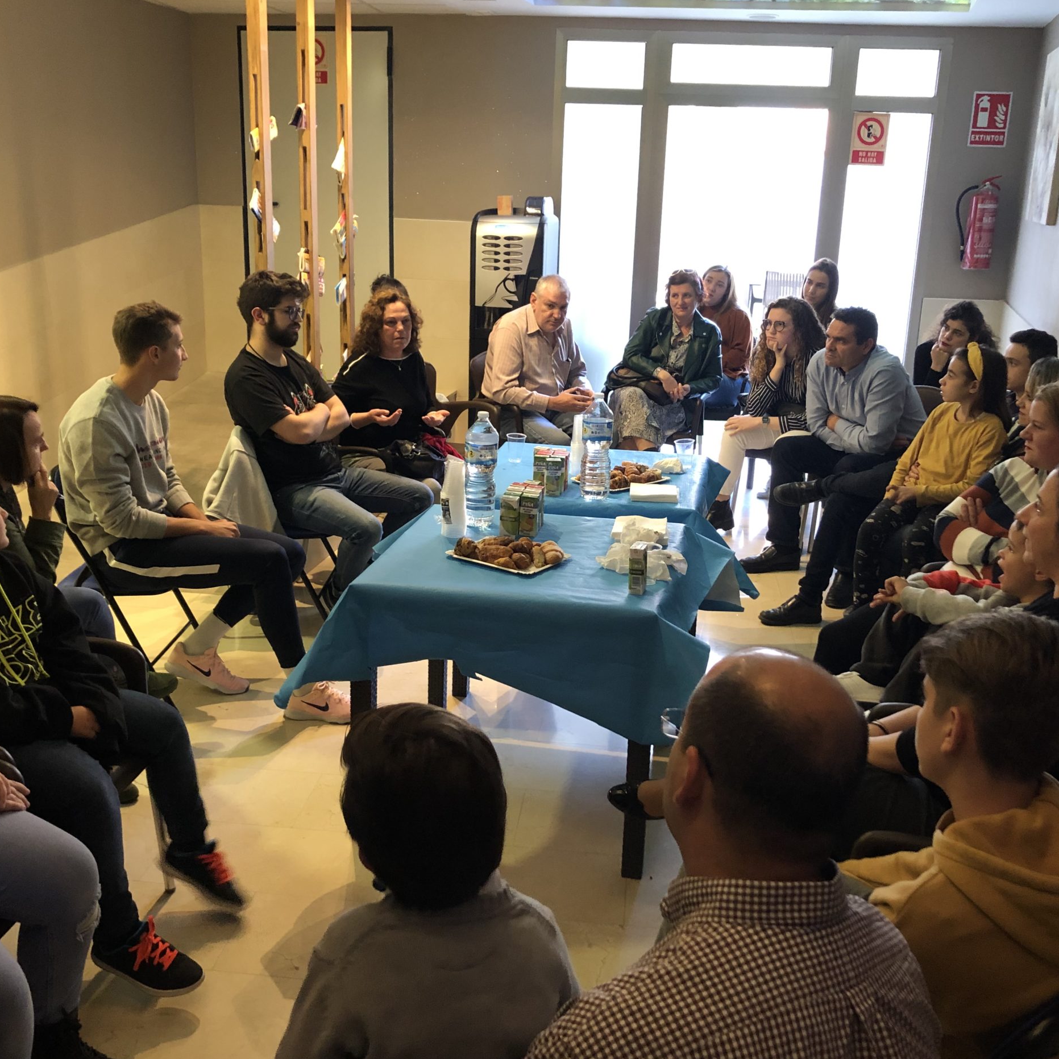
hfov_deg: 48.5
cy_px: 517
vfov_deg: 48.4
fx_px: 1177
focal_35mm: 34
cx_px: 531
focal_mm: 3.99
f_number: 1.8
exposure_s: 1/11
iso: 100
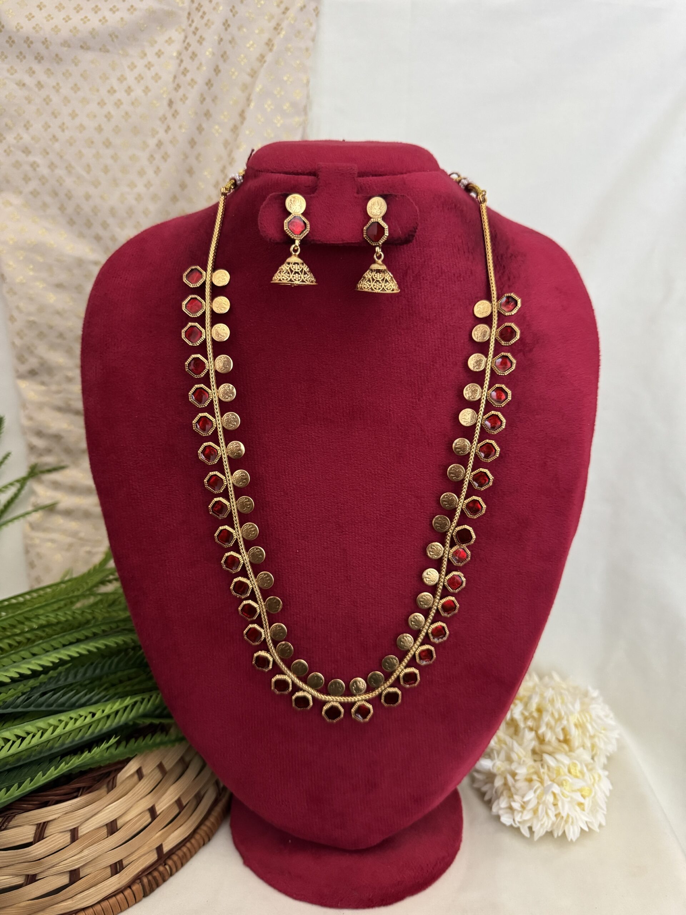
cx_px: 343
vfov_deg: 71.6
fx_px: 634
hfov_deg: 56.8
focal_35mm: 24
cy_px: 458
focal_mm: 6.76
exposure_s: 1/60
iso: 800
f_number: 1.78
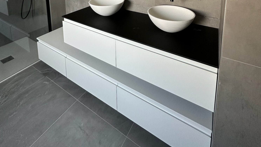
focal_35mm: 21
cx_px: 129
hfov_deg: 83.8
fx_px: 145
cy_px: -18
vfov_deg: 41.5
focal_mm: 2.22
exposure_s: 1/99
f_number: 2.2
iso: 160
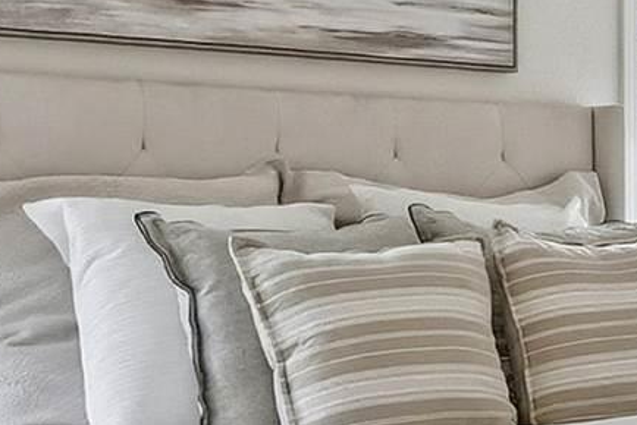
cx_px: 1058
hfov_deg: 17.6
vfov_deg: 13.8
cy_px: 222
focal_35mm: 99
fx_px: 1753
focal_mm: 14
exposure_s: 1/160
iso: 400
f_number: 8
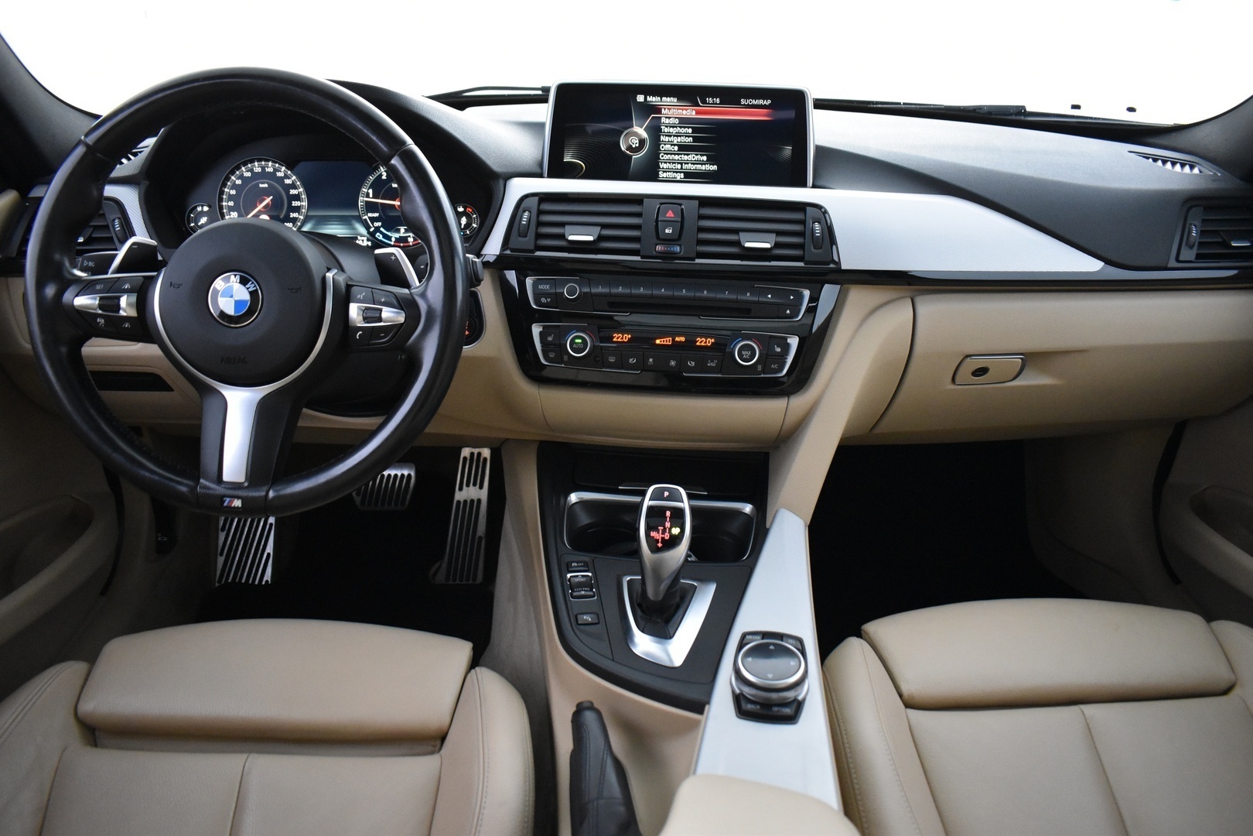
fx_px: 940
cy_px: 418
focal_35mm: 27
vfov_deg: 47.9
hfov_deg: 67.4
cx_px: 626
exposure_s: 1/30
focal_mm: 18
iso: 3200
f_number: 3.5
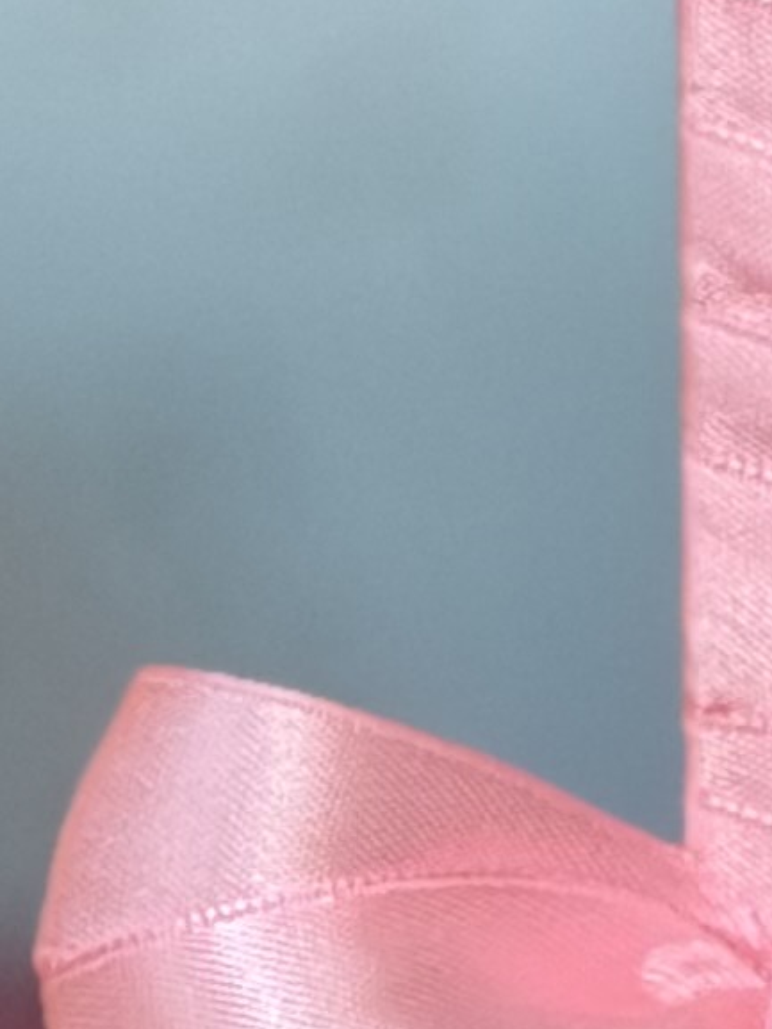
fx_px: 24939
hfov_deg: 1.8
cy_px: 1496
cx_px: -257
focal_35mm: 839
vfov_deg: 2.4
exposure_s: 1/100
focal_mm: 15.66
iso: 250
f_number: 2.8
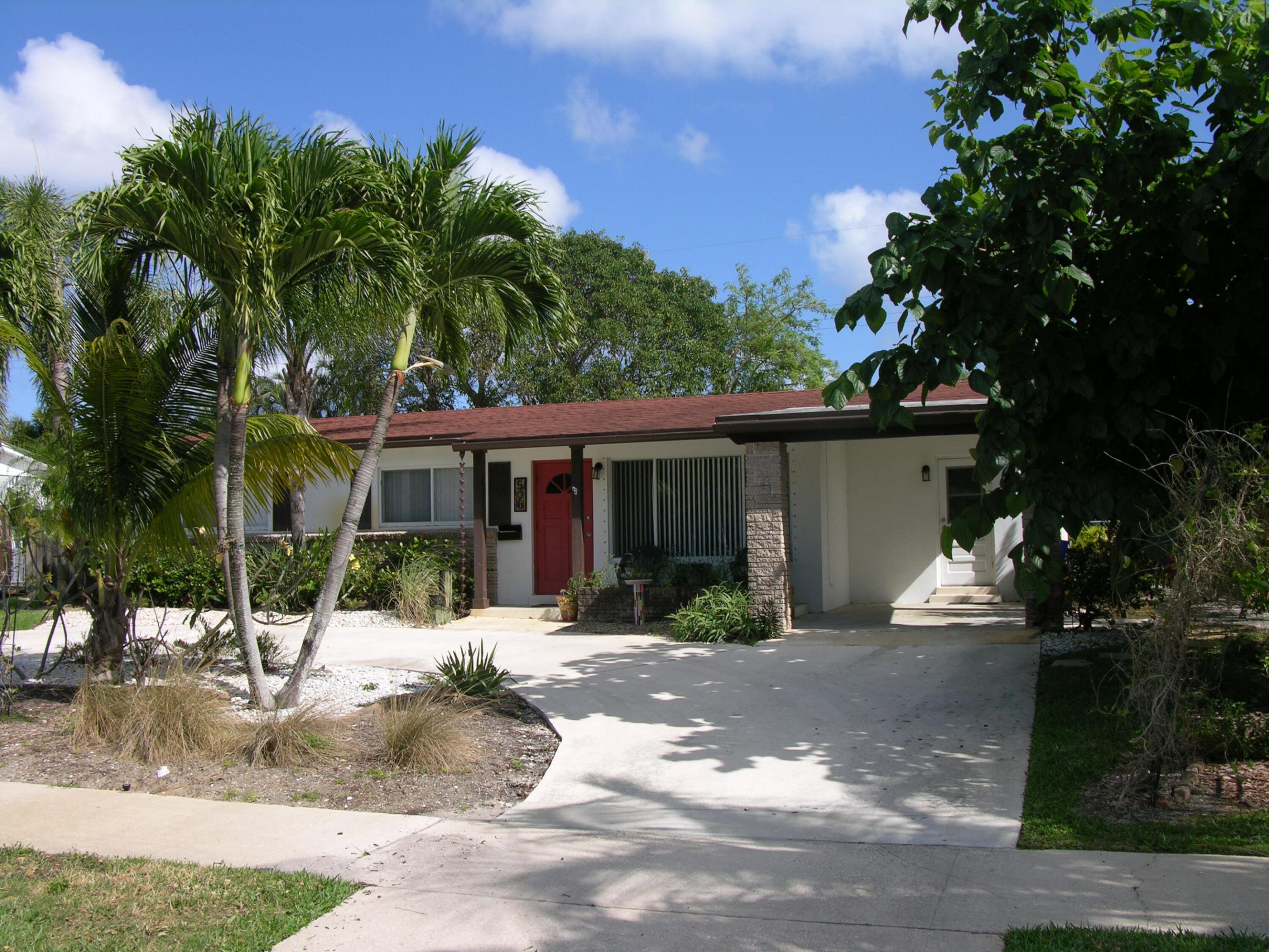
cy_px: 476
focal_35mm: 35
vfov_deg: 40.7
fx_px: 1283
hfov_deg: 52.6
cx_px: 634
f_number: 6.3
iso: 50
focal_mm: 8.9
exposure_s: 1/240
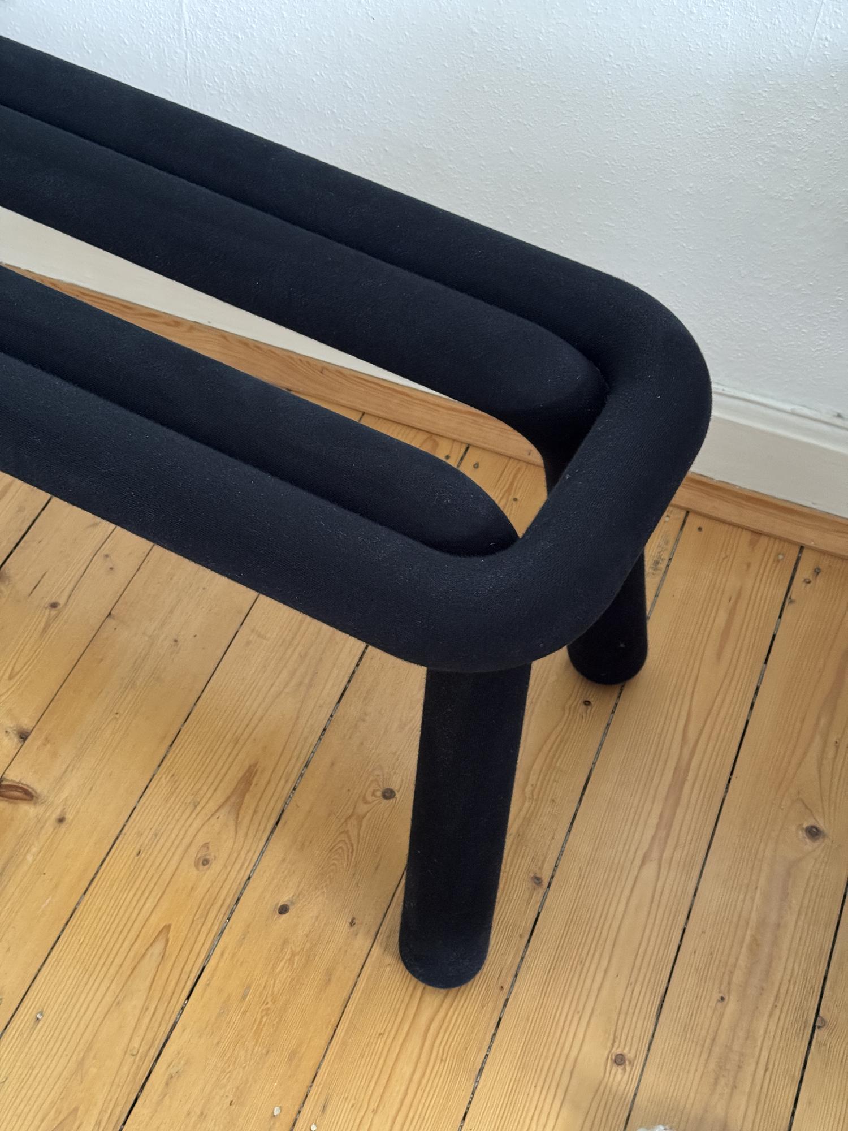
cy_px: 566
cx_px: 424
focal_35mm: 48
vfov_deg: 39.7
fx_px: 1568
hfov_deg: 30.3
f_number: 1.78
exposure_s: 1/32
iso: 500
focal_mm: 6.76
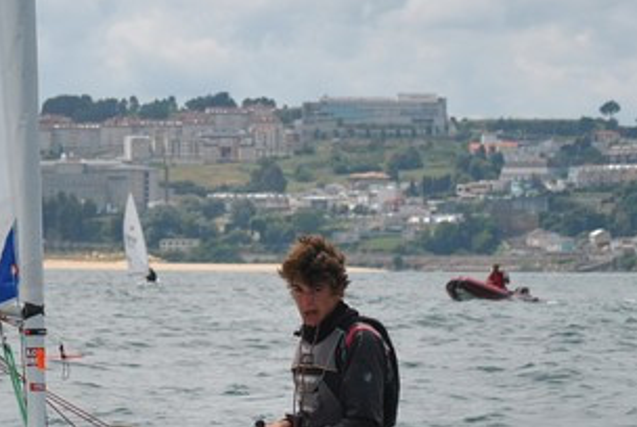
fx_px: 4751
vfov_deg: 5.1
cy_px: 21
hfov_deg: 7.6
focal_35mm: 268
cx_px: 15
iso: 100
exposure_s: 1/640
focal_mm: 68
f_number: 6.3
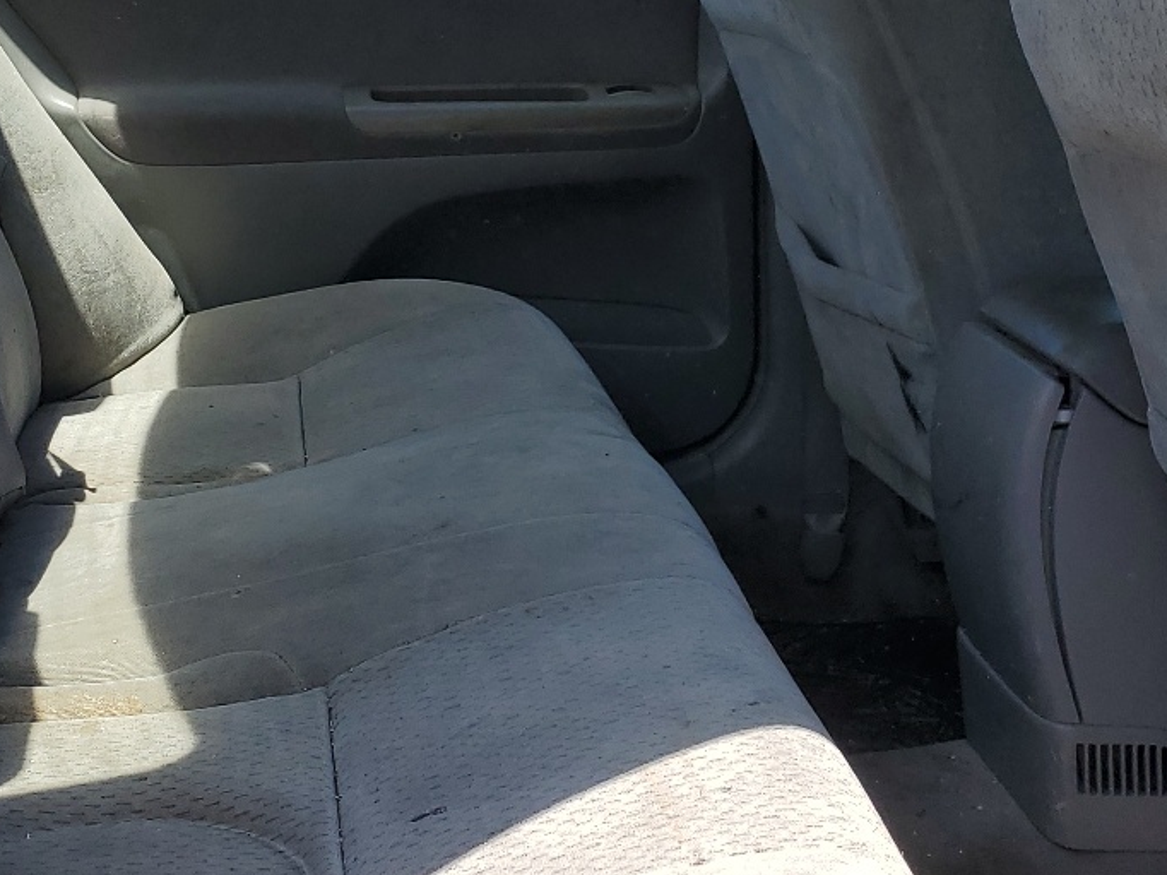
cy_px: 216
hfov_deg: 31.6
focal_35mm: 61
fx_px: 2056
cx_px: 460
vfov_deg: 23.8
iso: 50
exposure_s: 1/1429
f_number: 1.5
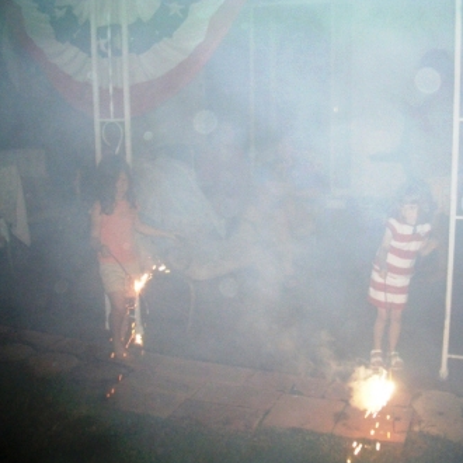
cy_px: 234
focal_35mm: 42
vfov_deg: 40.0
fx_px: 636
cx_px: 272
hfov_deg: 39.9
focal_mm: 5.8
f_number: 2.6
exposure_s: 1/60
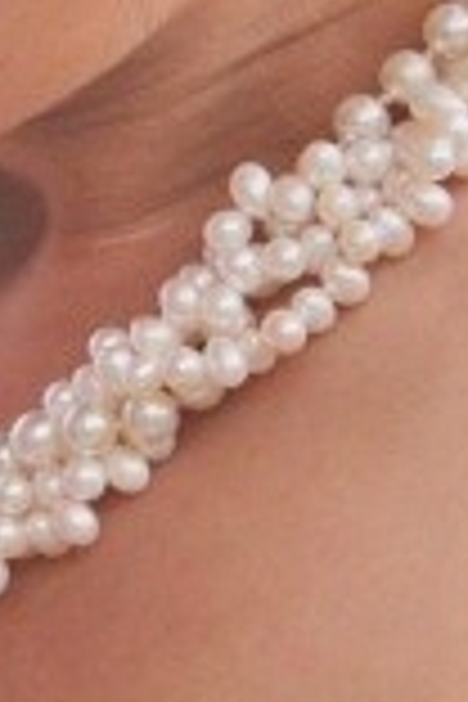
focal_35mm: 649
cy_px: 135
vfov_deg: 3.2
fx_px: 12652
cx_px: -680
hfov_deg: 2.1
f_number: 6.3
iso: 250
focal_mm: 75
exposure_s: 1/160
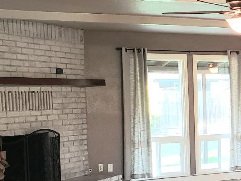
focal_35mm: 79
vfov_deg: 18.5
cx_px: 260
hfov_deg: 23.3
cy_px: 142
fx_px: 550
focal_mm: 4.3
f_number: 2.4
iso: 320
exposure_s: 1/30
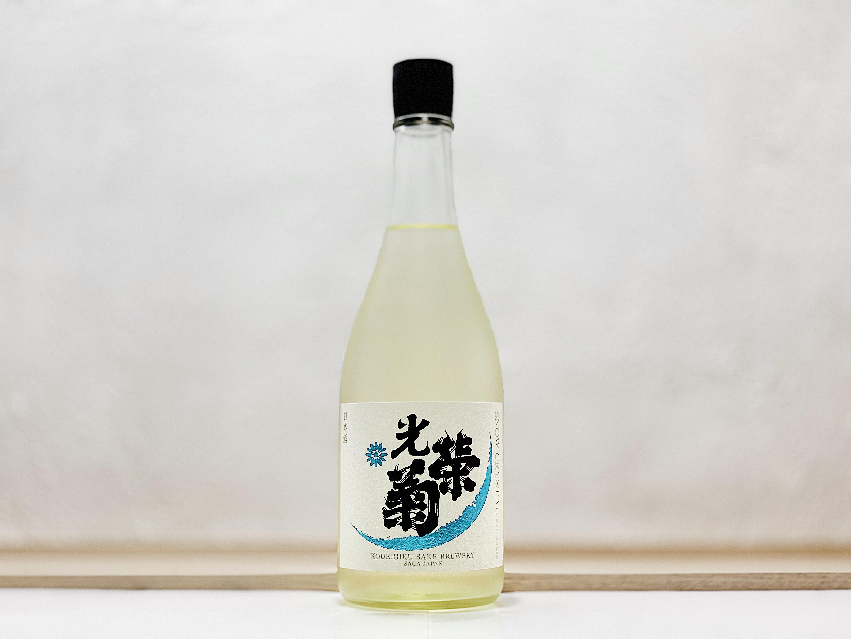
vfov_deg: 28.0
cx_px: 426
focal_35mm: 52
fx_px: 1278
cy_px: 320
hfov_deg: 36.8
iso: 100
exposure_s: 1/122
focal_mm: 6
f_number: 2.4
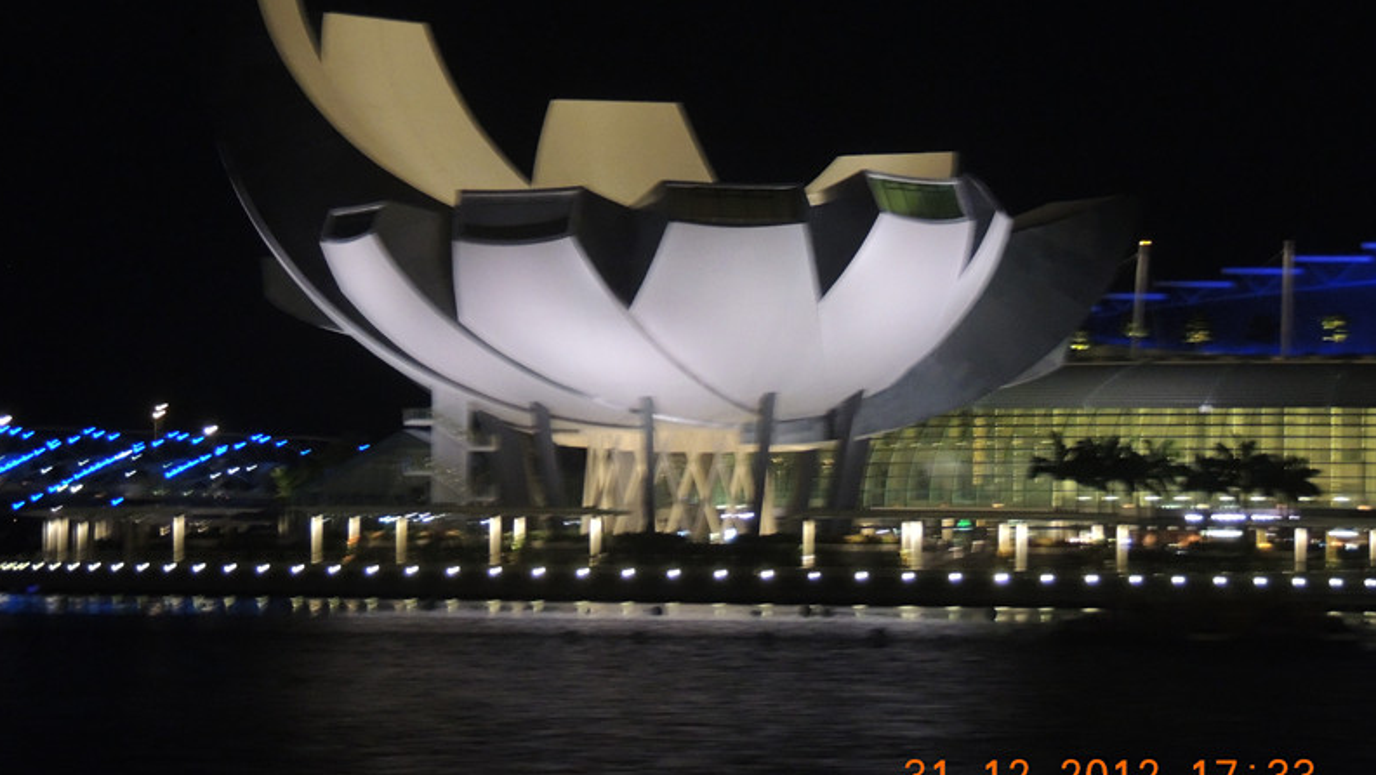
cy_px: 365
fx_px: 4817
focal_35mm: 132
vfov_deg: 9.2
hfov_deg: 16.3
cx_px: 685
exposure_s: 1/6
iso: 800
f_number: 4.2
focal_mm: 21.4
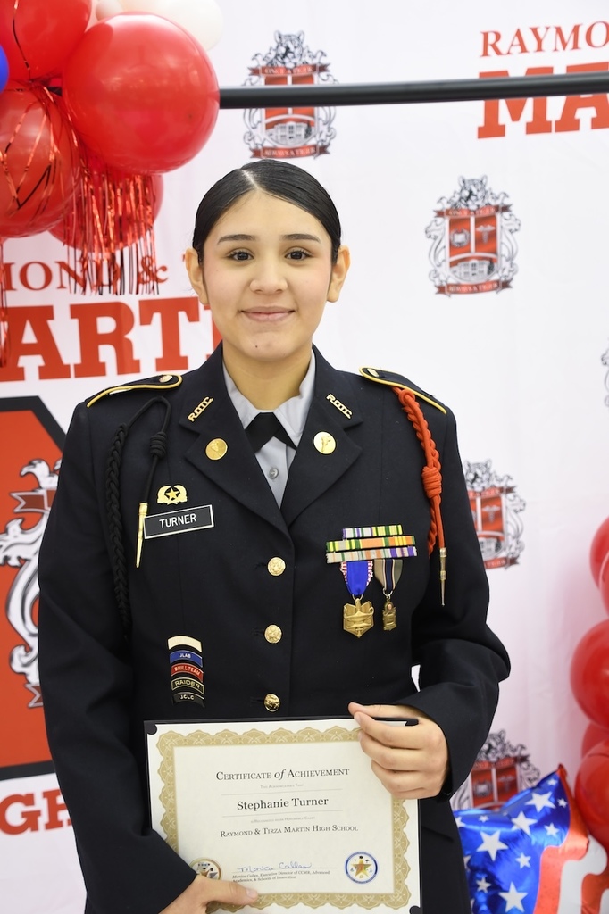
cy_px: 457
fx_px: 1320
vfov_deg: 38.2
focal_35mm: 52
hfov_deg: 26.0
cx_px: 304
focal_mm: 35
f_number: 4.2
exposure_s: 1/40
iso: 500
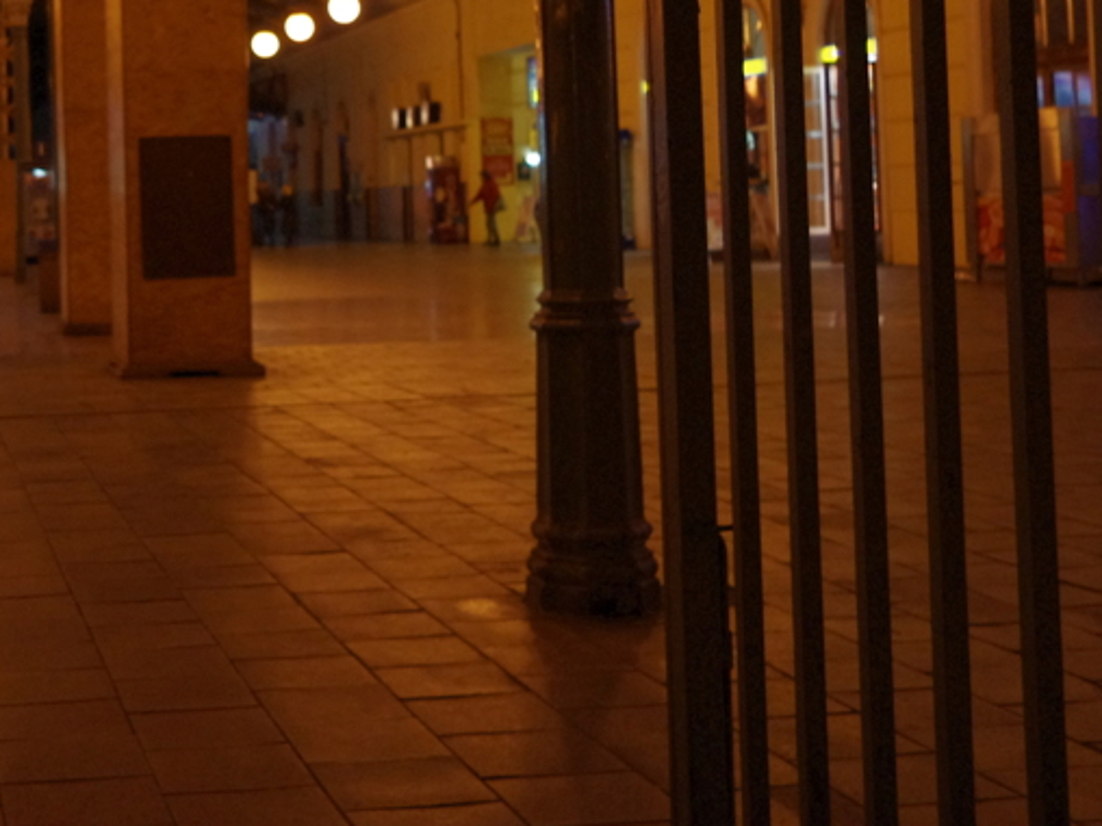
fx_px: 1910
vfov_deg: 24.0
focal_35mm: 60
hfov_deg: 30.3
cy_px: 139
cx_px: 50
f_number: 4
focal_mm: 21.25
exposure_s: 1/50
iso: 800
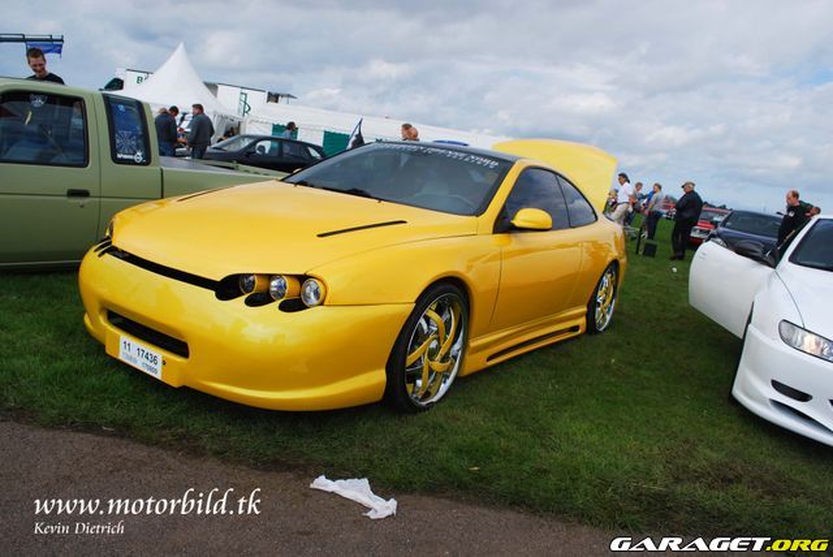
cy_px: 278
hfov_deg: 67.3
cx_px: 416
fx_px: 625
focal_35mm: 27
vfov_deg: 48.0
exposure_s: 1/250
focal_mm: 18
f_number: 8
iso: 100
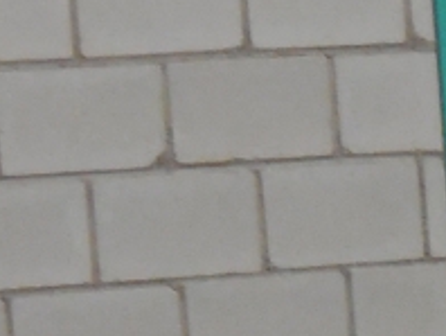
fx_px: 4799
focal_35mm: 372
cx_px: 1043
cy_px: 812
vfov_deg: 3.9
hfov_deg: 5.2
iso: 800
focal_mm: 12.8
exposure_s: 1/50
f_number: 6
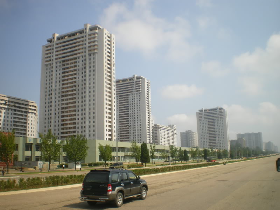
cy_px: 105
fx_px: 291
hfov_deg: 51.4
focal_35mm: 36
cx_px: 140
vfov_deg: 39.7
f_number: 4.6
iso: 50
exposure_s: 1/500
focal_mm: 6.3
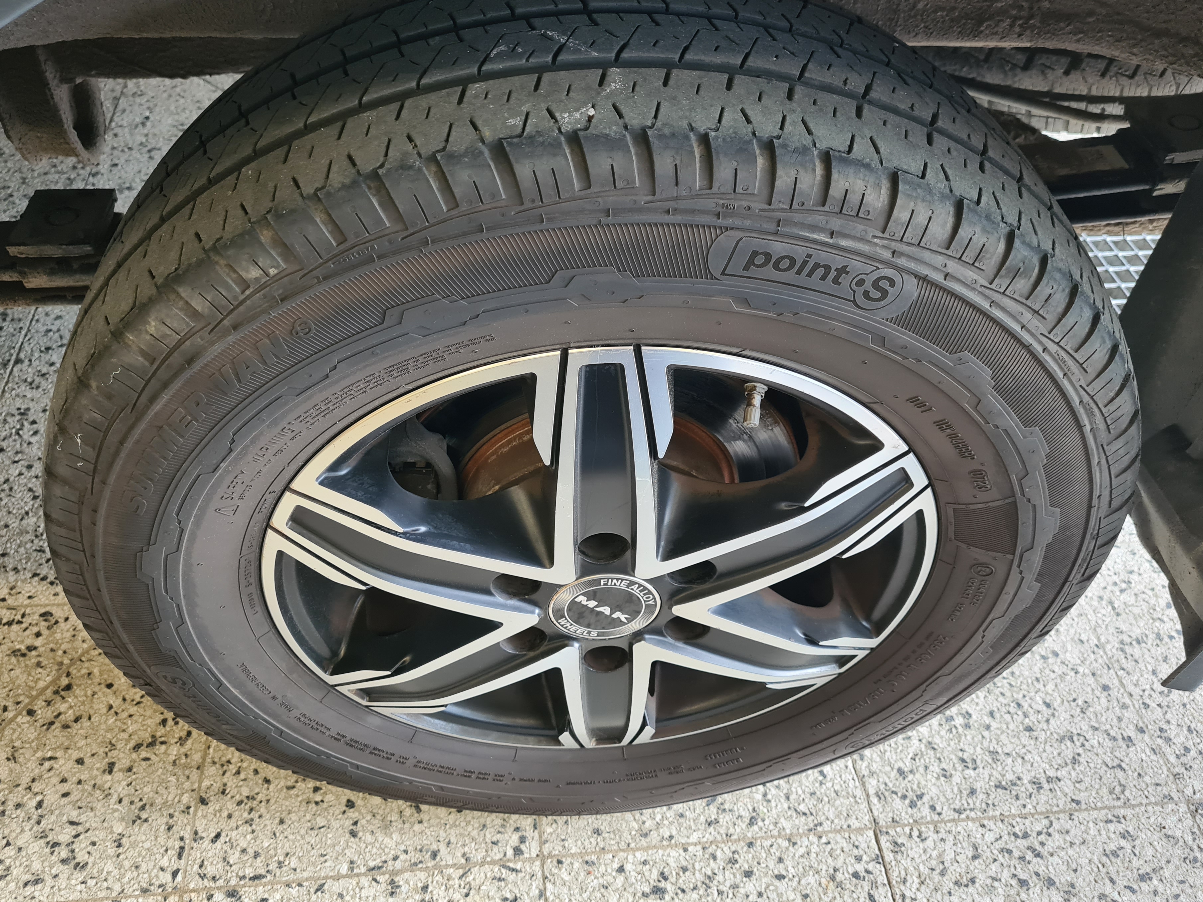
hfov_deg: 61.6
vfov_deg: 48.2
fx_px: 1008
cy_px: 426
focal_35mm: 29
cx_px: 575
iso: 160
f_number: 1.8
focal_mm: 5.4
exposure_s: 1/50
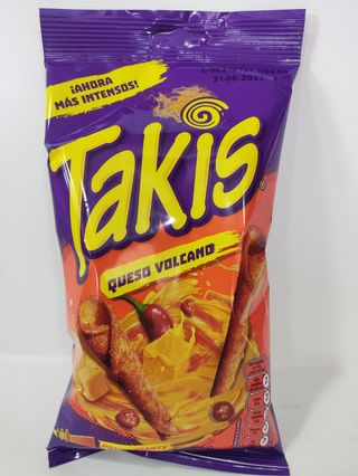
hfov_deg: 53.1
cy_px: 238
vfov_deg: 67.3
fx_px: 358
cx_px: 179
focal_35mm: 26
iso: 467
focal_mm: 4.74
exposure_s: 1/50
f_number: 1.79
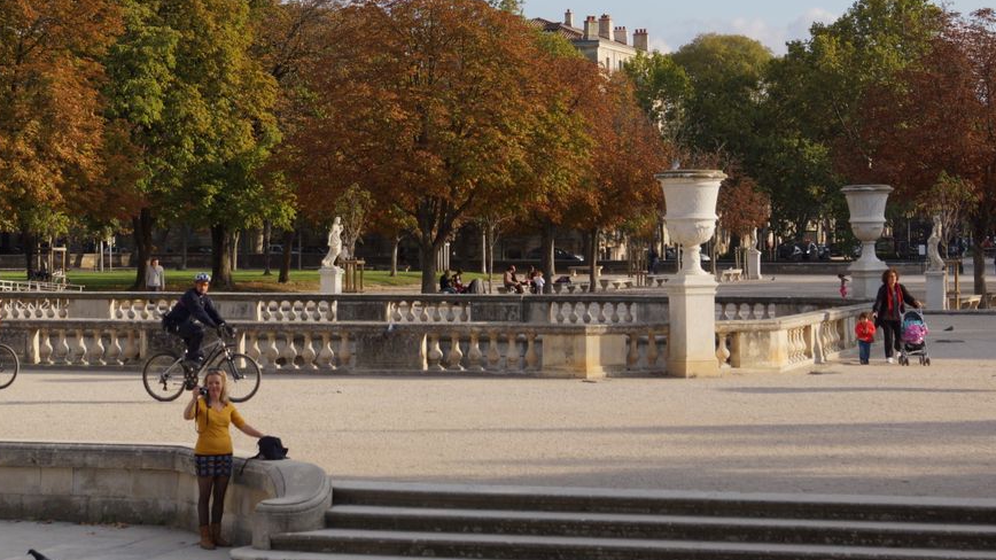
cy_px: 192
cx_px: 437
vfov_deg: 12.4
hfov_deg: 21.8
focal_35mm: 98
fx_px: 2581
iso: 100
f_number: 9
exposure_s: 1/200
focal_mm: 45
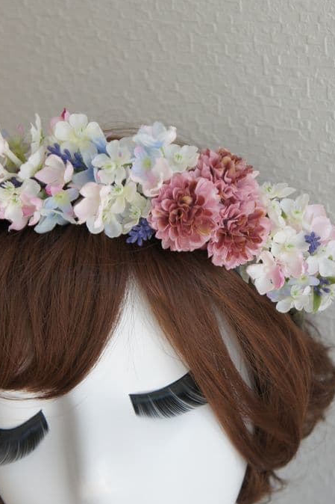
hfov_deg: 14.3
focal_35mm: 96
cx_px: 133
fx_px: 1337
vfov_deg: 21.2
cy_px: 335
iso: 200
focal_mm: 43
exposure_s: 1/125
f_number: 5.6
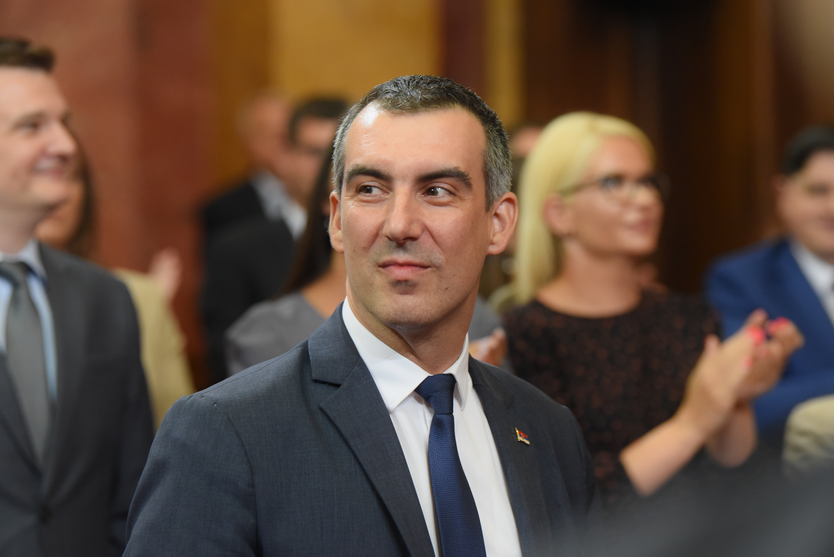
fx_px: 3129
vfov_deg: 10.2
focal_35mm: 135
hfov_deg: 15.2
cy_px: 278
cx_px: 417
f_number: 4
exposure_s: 1/250
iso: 4000
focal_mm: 135
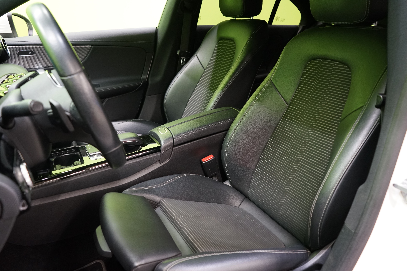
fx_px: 350
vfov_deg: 42.3
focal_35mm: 31
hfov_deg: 60.3
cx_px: 204
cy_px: 136
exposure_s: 1/15
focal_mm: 31
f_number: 5
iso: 2500
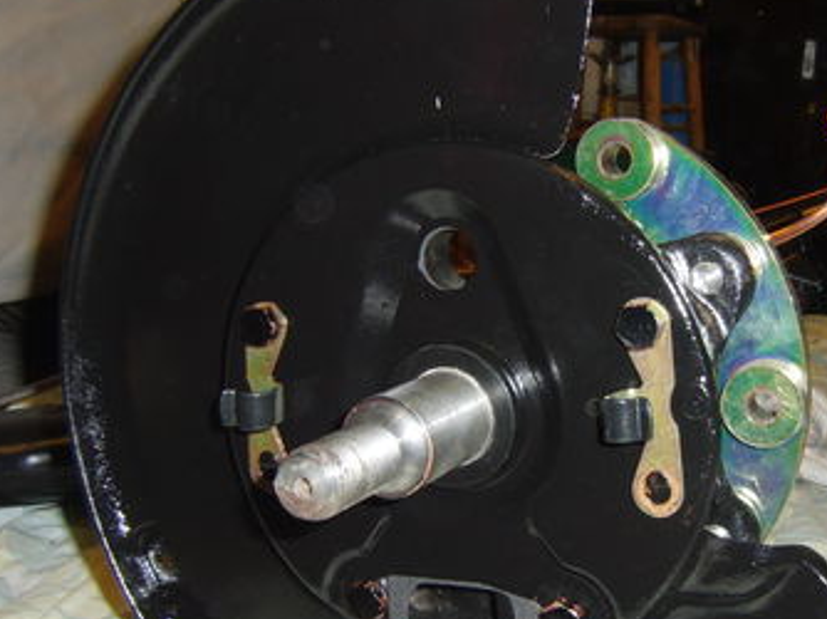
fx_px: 1098
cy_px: 339
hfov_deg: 40.5
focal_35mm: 46
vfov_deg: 31.5
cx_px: 577
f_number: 3.2
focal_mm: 4.3
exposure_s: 1/60
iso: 100
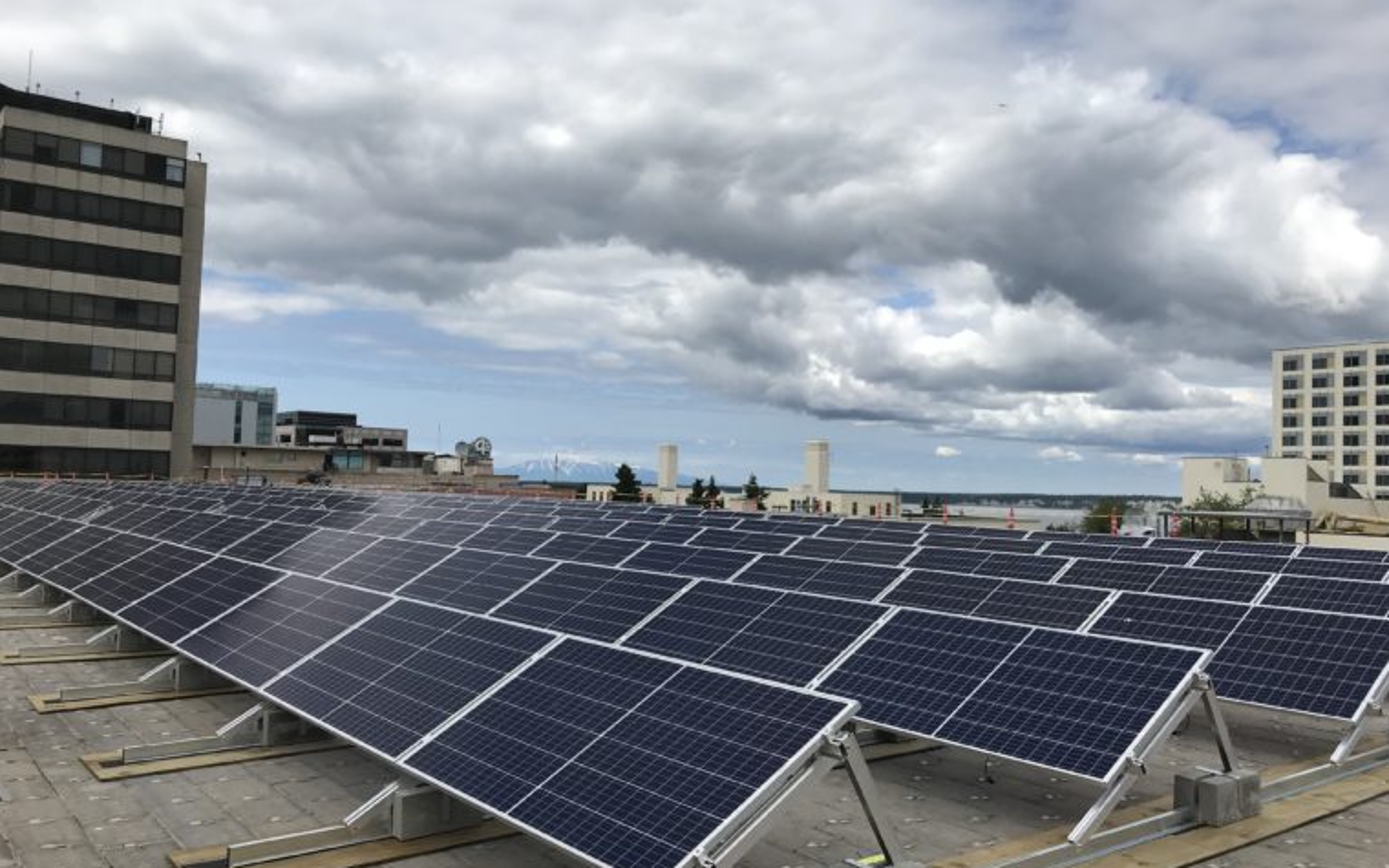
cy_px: 435
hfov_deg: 62.9
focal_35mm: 30
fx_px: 1136
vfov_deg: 41.8
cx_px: 698
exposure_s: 1/4000
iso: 20
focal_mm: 3.99
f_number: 1.8
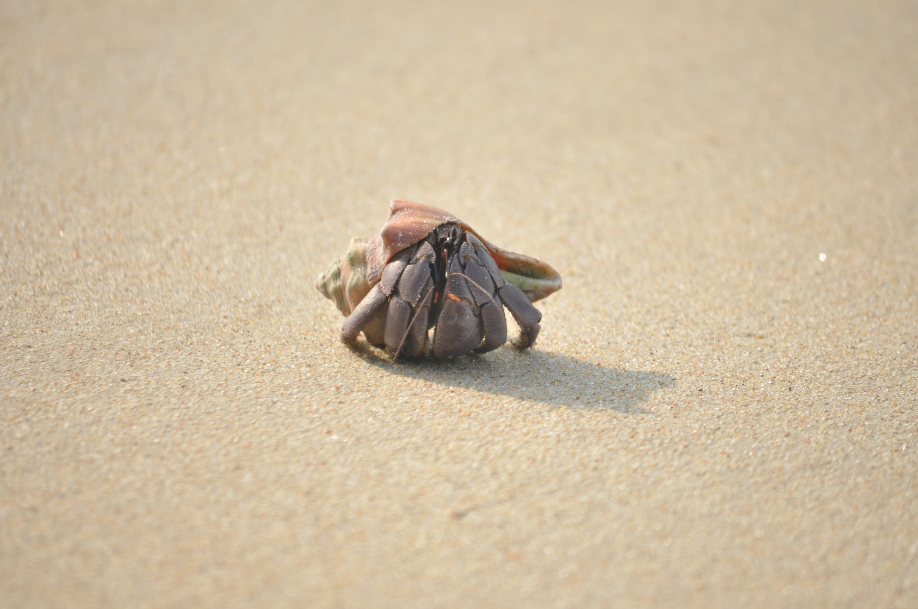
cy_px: 304
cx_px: 459
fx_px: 7641
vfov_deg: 4.6
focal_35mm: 300
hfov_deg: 6.9
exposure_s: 1/125
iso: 200
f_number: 5.6
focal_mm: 200
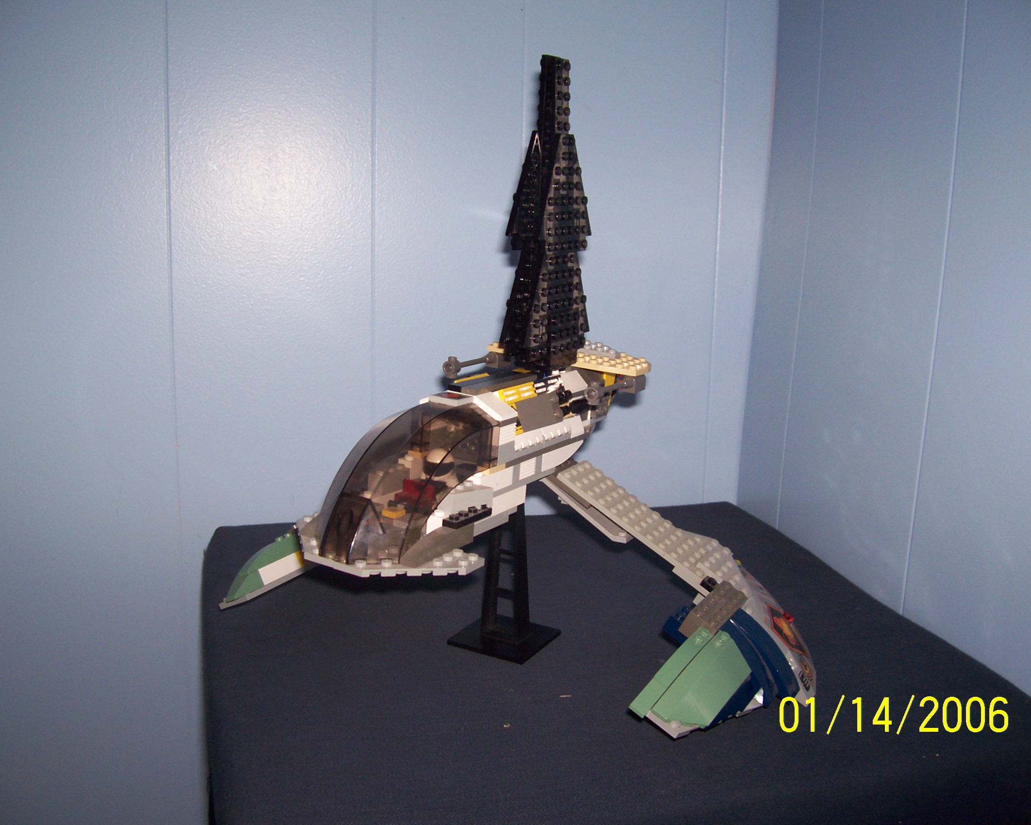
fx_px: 1098
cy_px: 407
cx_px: 507
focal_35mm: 36
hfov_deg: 50.3
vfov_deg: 41.2
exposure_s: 1/64
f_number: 2.7
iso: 80
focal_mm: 5.6
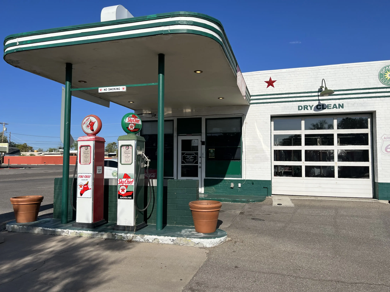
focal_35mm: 26
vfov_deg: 53.1
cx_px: 195
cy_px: 146
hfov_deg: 67.3
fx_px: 293
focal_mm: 5.7
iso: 50
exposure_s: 1/7463
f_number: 1.5
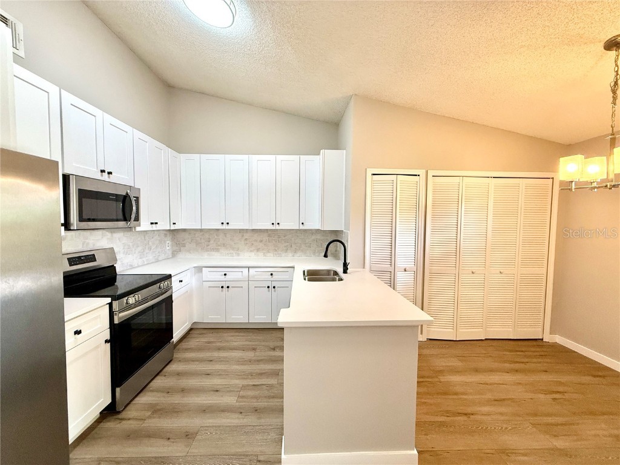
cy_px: 232
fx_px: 251
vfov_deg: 85.7
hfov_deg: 102.1
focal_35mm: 14
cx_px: 310
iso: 320
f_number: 2.2
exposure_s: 1/120
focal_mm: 2.22
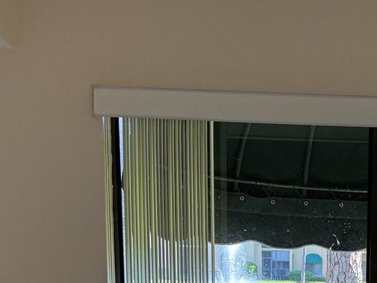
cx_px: 380
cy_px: 404
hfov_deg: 24.4
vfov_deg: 17.7
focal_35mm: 76
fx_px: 828
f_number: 1.78
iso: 100
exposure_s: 1/233
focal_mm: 6.76
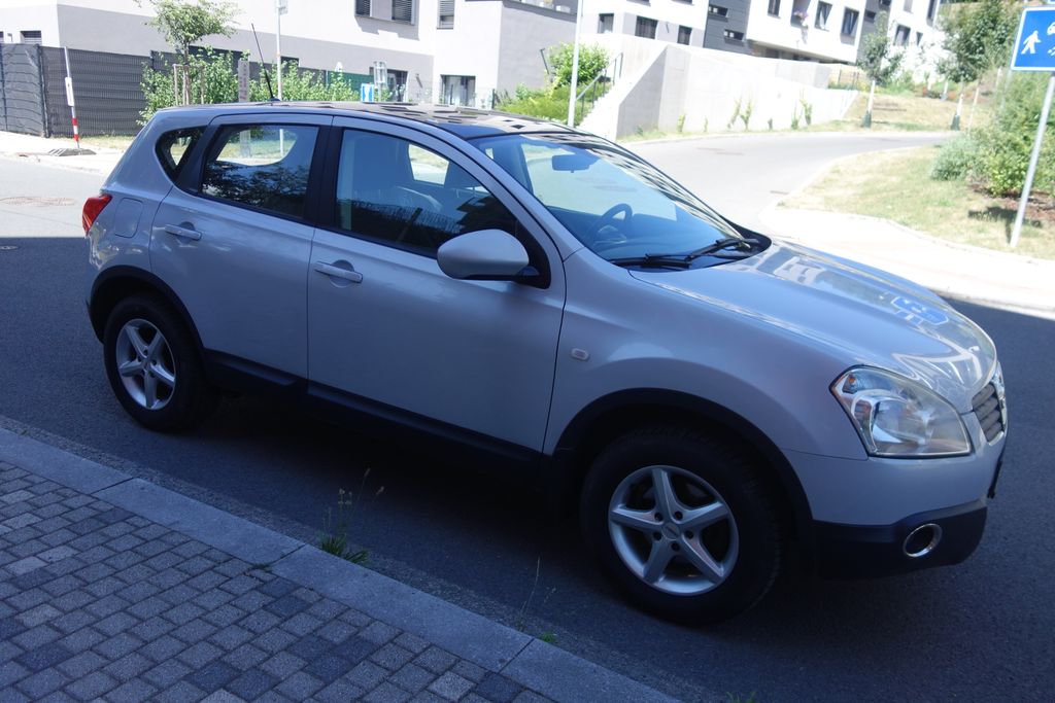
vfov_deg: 46.4
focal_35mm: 28
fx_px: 821
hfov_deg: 65.5
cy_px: 352
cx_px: 528
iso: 125
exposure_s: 1/1000
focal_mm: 10.4
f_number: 1.8
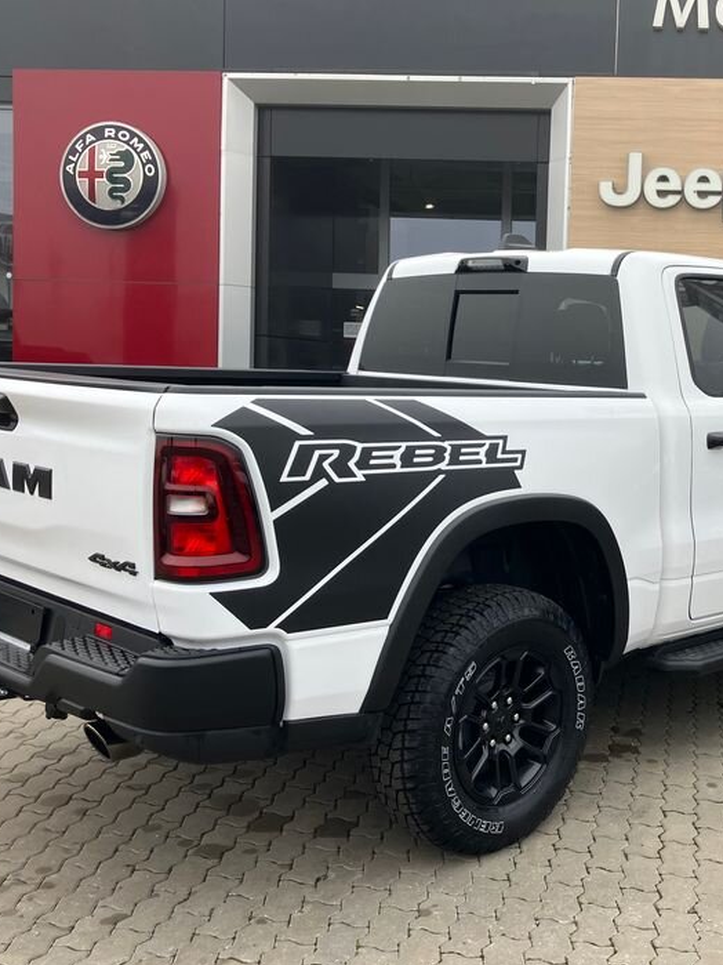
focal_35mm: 41
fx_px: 1142
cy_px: 440
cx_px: 553
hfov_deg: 34.3
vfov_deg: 45.7
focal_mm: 3.99
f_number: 1.8
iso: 32
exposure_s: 1/412
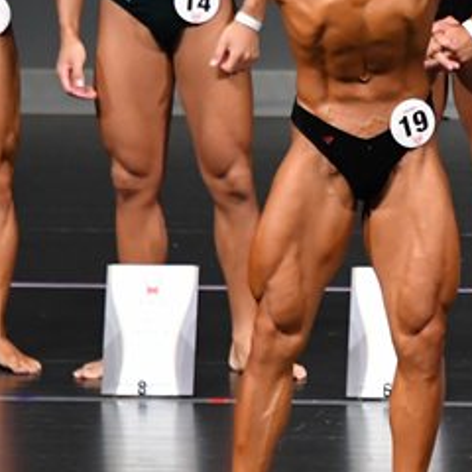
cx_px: 619
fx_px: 12681
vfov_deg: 2.1
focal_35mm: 822
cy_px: 146
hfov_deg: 2.1
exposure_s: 1/400
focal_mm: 200
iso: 4000
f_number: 5.6
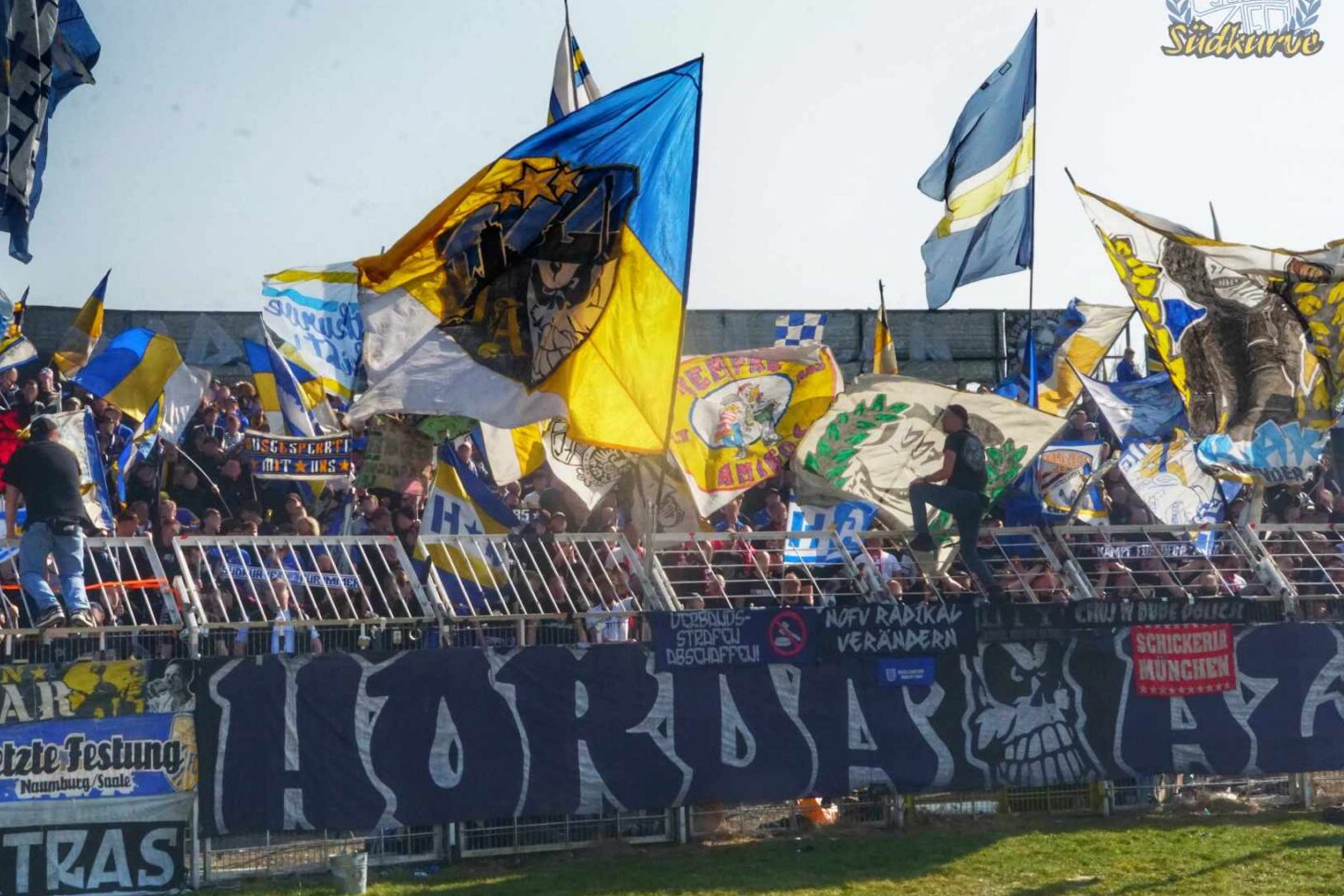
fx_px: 2091
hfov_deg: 35.6
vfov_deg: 24.2
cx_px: 609
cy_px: 419
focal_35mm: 56
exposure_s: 1/1600
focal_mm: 34
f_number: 25
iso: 5000
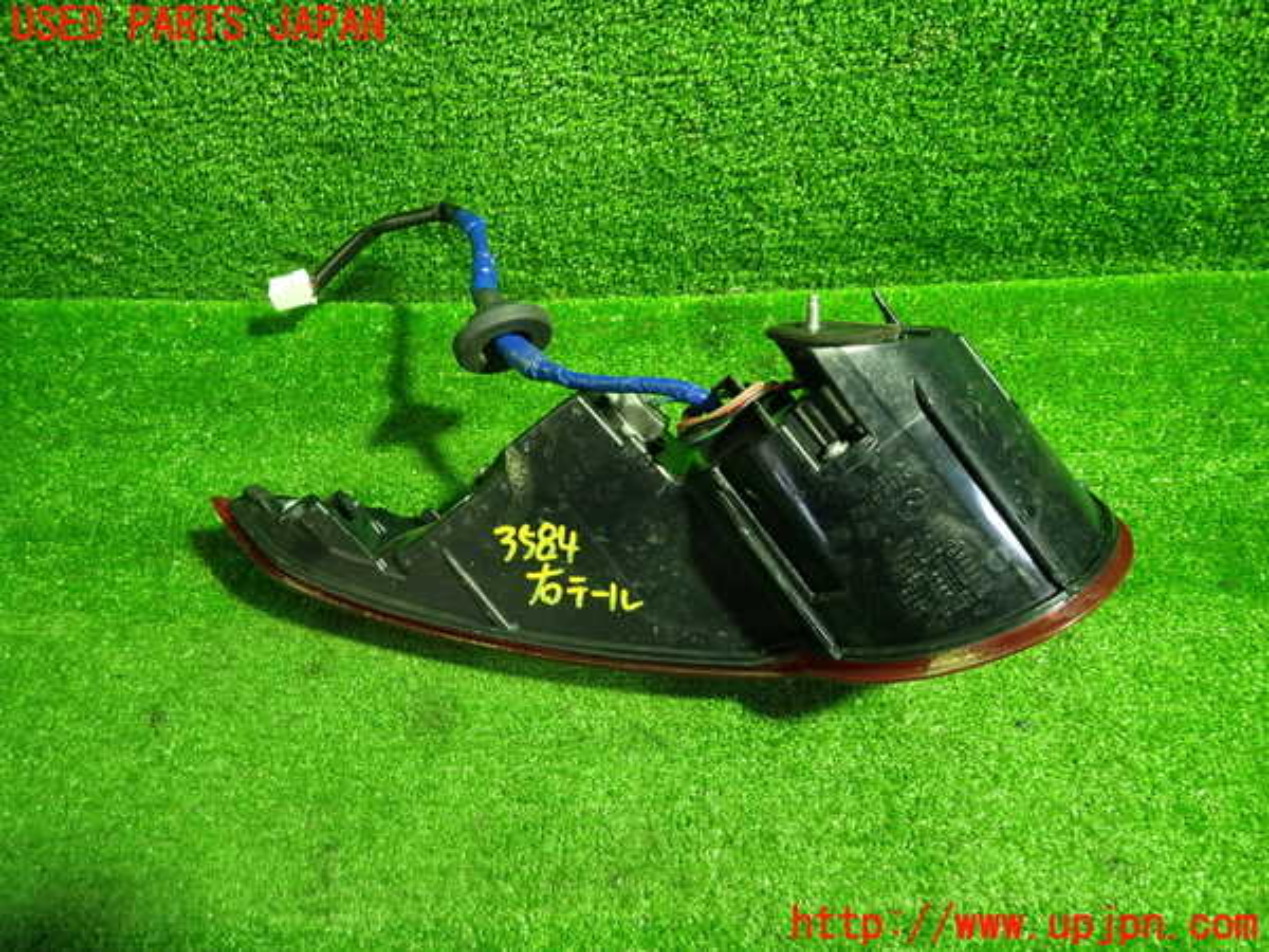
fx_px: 916
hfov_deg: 69.4
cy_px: 476
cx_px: 634
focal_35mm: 25
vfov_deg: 54.9
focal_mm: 4.5
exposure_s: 1/30
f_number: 2
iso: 400
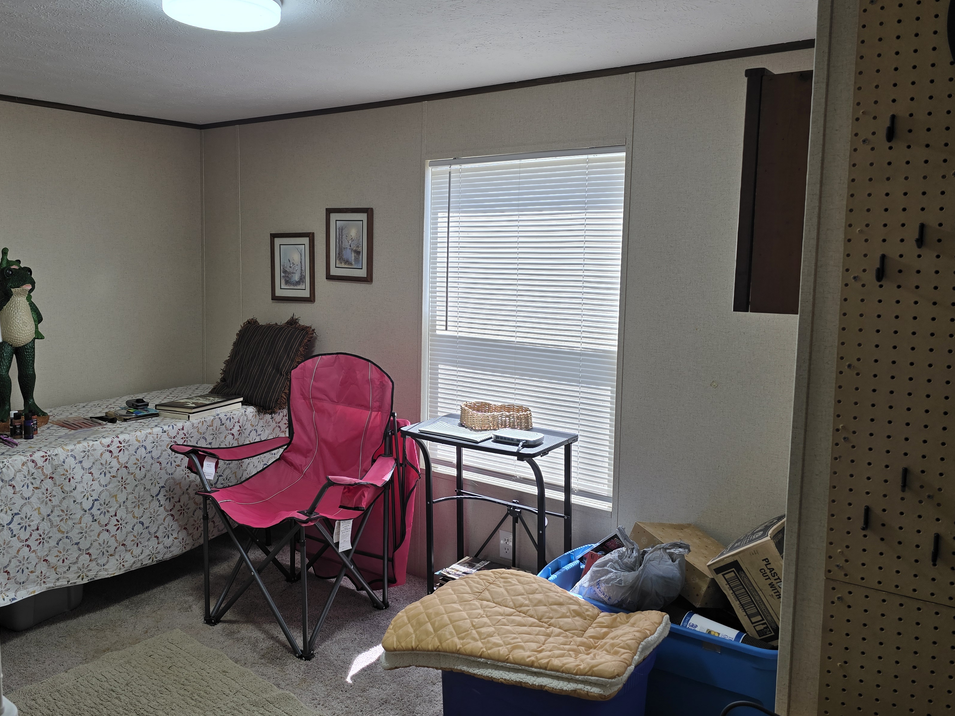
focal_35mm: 29
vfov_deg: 48.1
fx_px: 800
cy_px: 315
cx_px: 394
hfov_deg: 61.3
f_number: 1.7
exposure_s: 1/79.9
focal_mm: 6.3
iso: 12
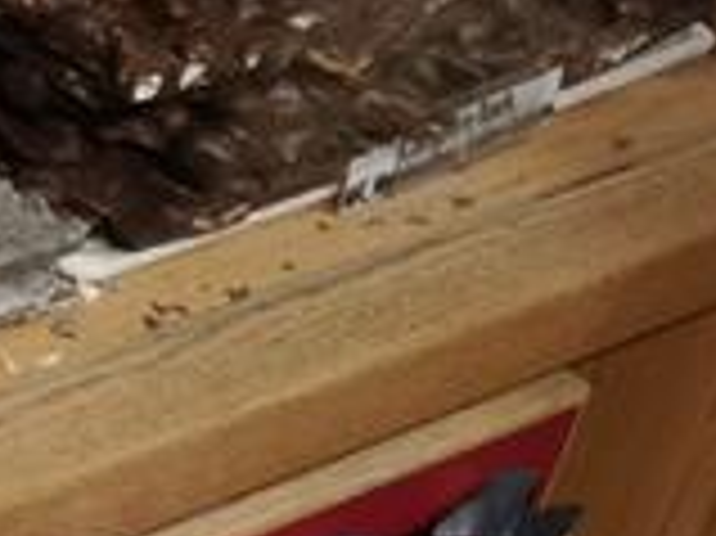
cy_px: -608
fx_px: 3679
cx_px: -1795
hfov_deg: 8.3
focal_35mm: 178
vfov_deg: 7.9
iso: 250
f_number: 1.6
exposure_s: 1/120
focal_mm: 6.57
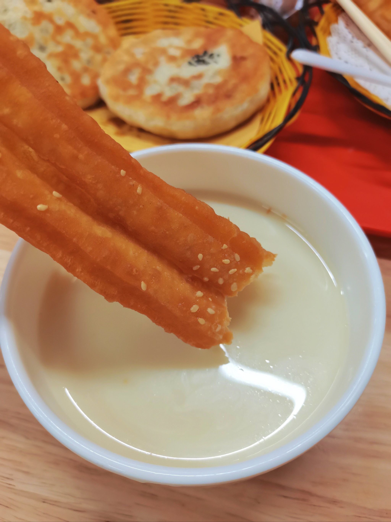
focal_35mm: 26
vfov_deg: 67.3
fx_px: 392
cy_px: 261
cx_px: 196
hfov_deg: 53.1
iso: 500
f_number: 1.8
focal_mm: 5.58
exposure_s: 1/100
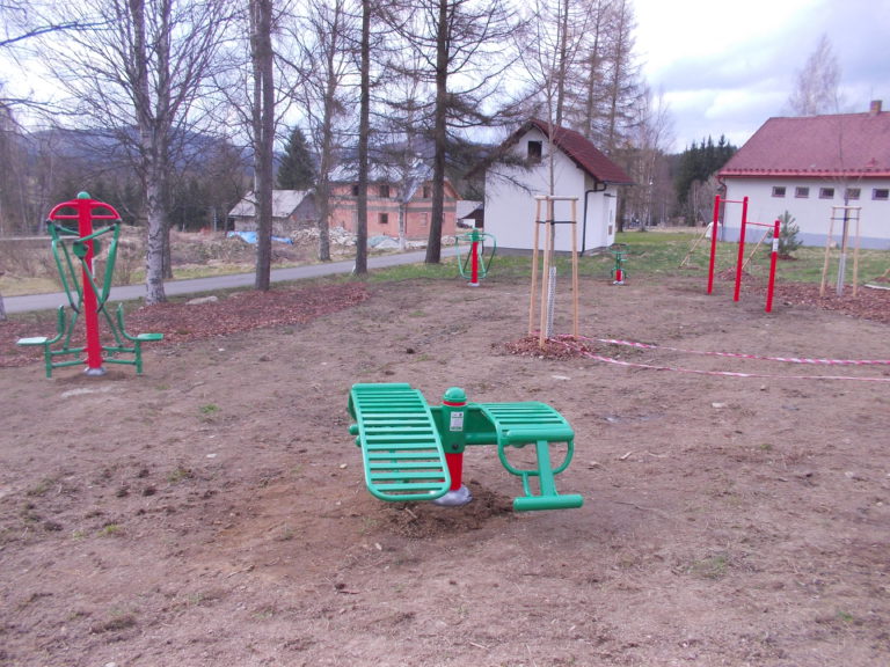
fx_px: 746
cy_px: 334
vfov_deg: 48.2
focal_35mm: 29
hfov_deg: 61.7
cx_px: 445
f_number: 3.3
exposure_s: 1/100
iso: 80
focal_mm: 4.1
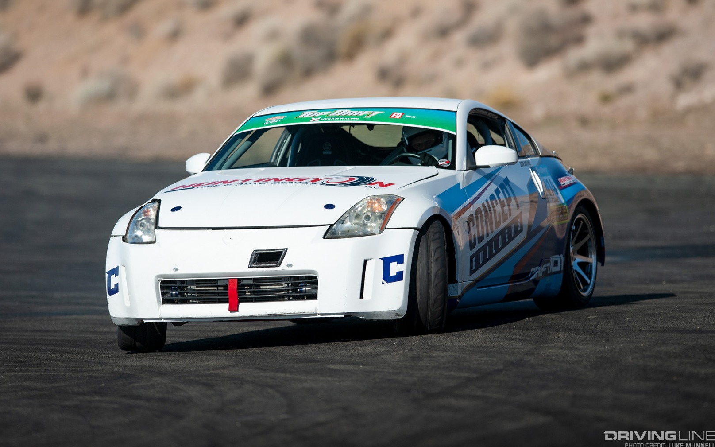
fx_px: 7969
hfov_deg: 5.1
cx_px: 358
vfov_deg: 3.2
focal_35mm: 409
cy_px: 210
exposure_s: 1/1600
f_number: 3.2
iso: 100
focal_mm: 400
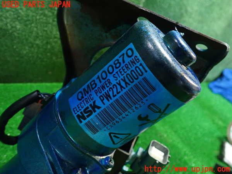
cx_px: 116
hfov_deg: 60.0
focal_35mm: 30
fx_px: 201
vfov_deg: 46.8
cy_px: 87
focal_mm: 5.4
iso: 500
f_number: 2.3
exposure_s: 1/30
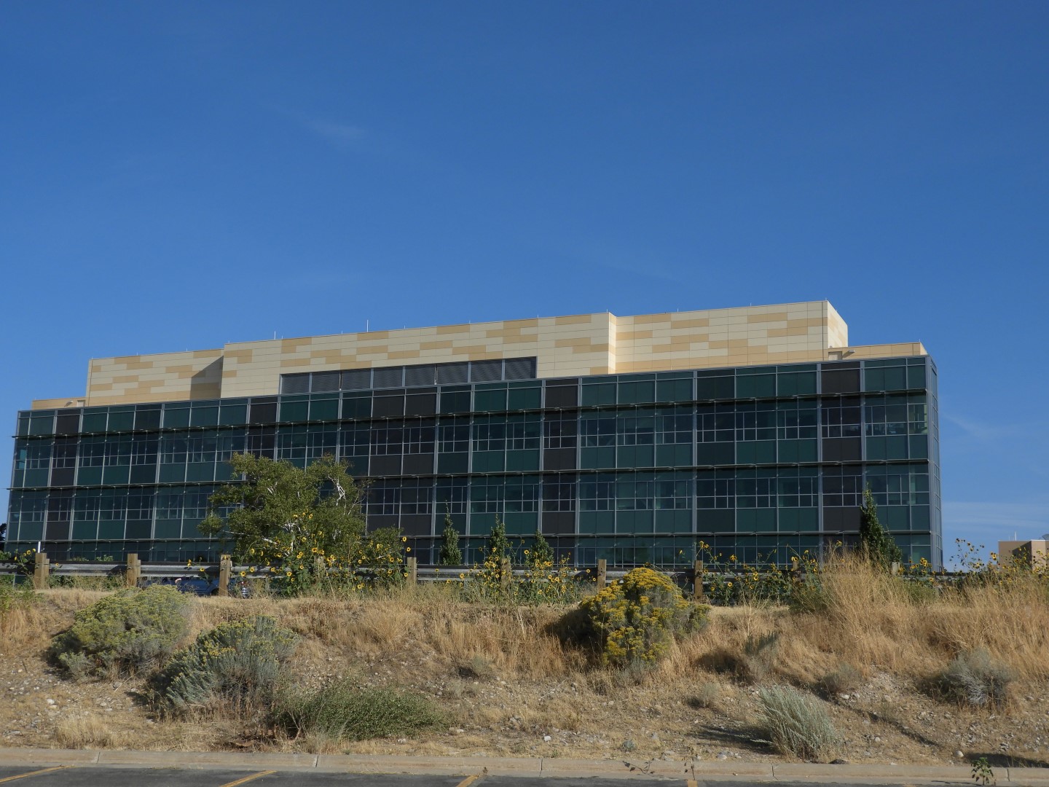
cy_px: 394
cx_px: 524
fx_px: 1364
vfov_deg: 32.2
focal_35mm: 45
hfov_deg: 42.1
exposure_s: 1/1600
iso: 100
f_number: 4
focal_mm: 8.1
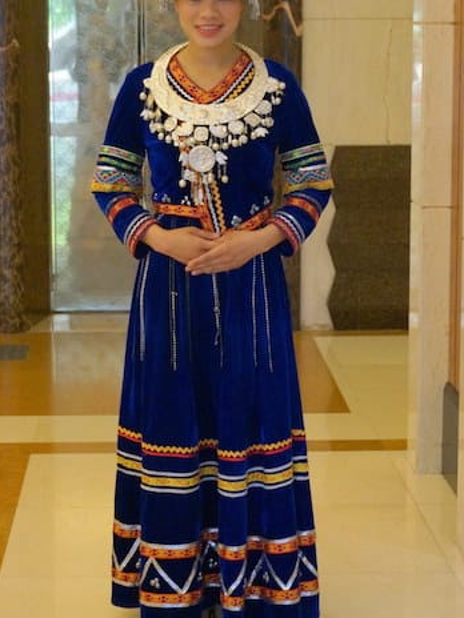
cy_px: 261
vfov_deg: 26.8
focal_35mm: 73
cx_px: 210
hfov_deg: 20.3
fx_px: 1298
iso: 2500
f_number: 5.6
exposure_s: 1/60
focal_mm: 39
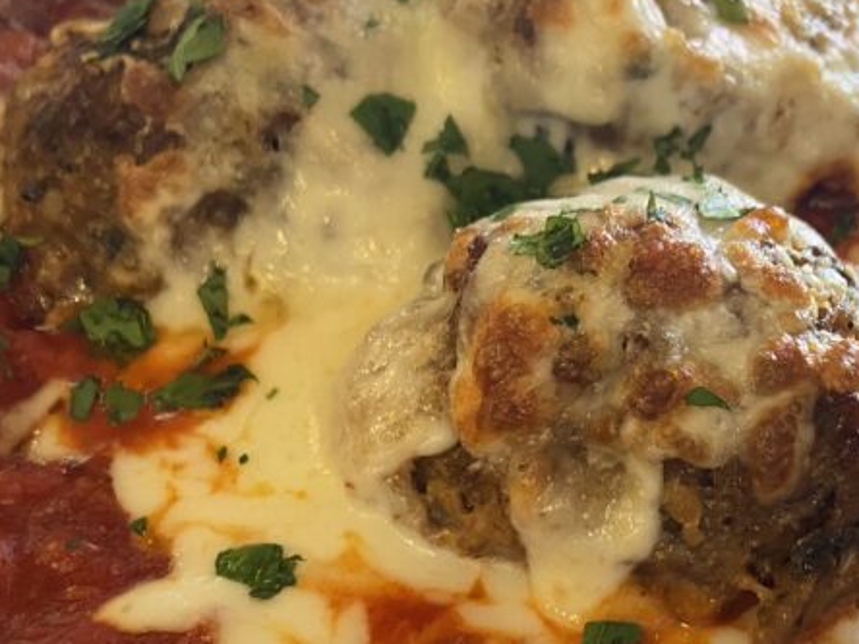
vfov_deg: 24.3
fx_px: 1489
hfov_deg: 31.9
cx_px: 571
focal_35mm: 60
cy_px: 412
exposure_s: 1/40
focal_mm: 4.25
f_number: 1.8
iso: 400
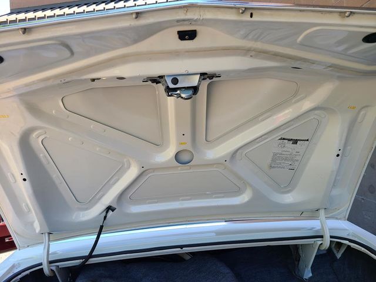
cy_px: 141
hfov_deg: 67.3
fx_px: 282
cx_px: 188
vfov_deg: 53.1
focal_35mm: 26
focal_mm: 5.4
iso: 40
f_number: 1.8
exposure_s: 1/343
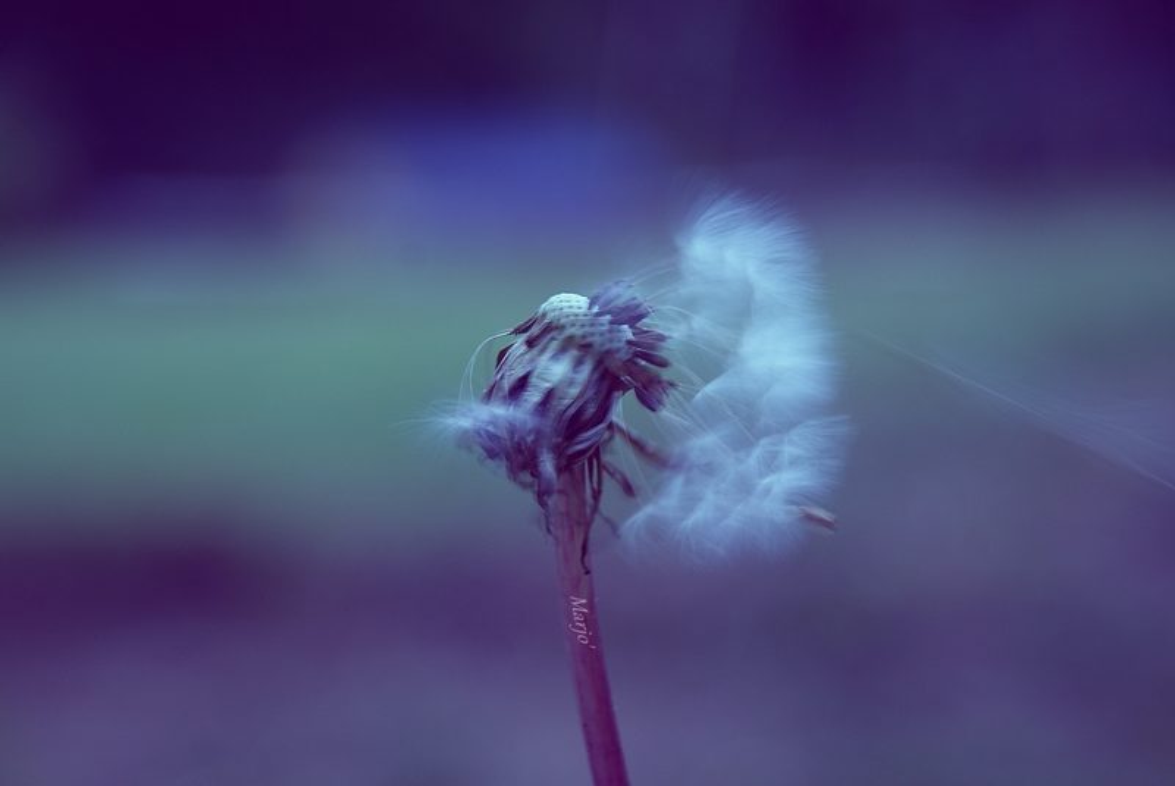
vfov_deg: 13.1
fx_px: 3430
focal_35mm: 105
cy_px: 393
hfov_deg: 19.4
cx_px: 588
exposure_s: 1/125
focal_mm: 70
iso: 100
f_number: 5.6
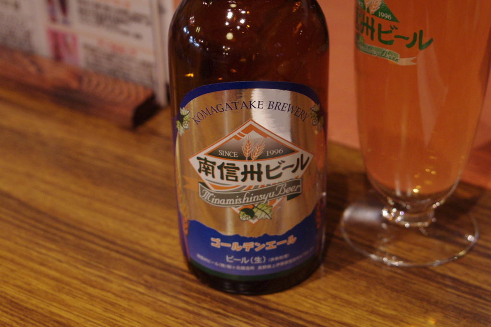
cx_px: 246
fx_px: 1227
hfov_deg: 22.6
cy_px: 164
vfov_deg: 15.2
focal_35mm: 90
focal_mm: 60
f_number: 7.1
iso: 2500
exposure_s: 1/50
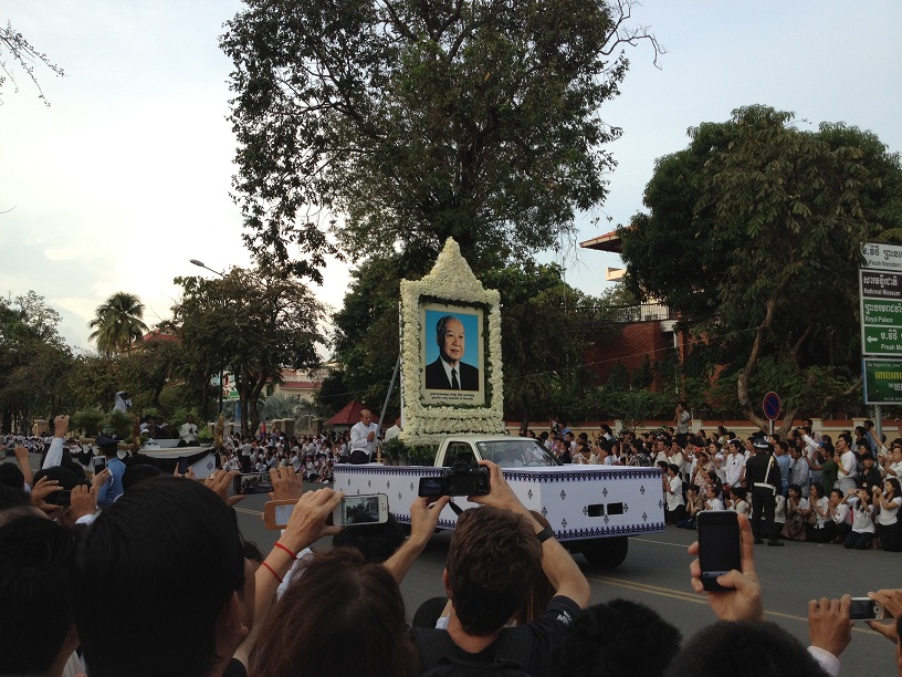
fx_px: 912
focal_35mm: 35
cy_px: 338
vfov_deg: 40.7
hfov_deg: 52.6
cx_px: 451
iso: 64
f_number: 2.4
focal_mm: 4.28
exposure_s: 1/319
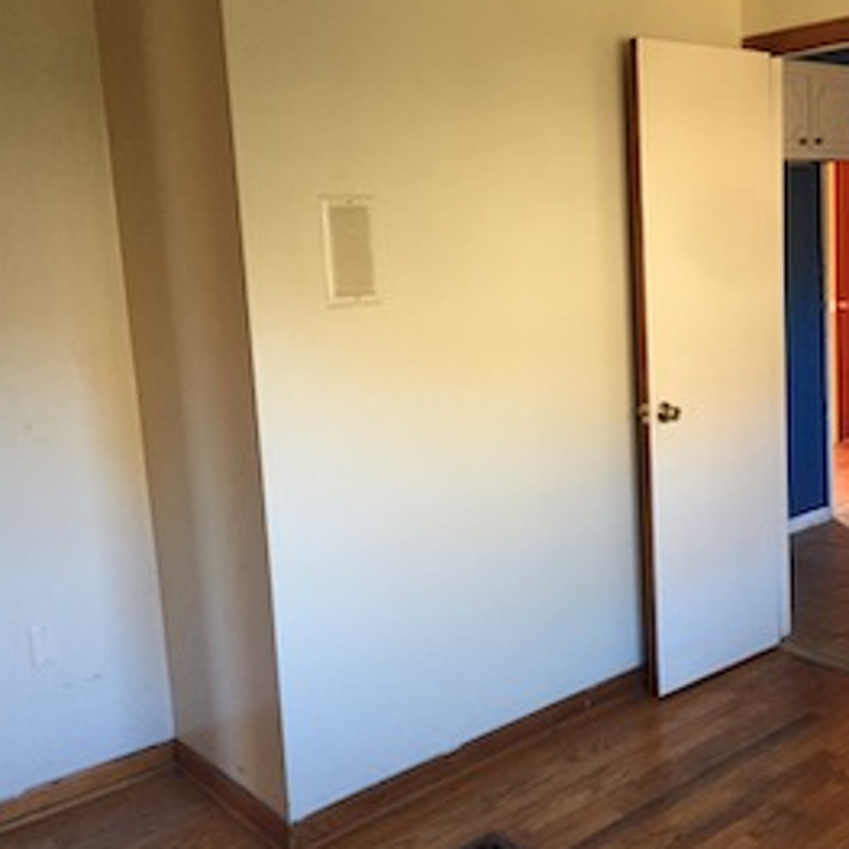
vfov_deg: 42.8
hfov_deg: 42.0
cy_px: 387
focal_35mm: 39
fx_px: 1082
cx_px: 600
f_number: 2.2
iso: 160
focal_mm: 4.15
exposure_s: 1/30
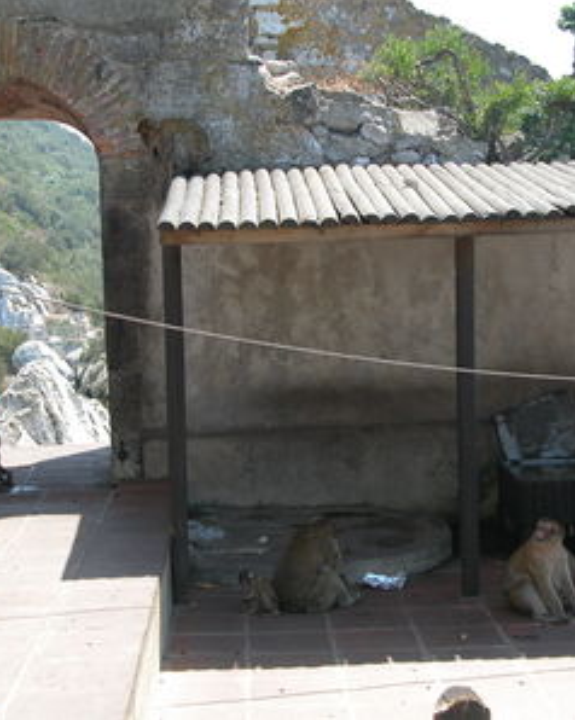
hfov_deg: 20.1
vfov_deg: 25.1
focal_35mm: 76
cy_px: 360
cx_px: 297
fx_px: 1618
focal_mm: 14.7
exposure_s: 1/206
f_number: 4.4
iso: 100
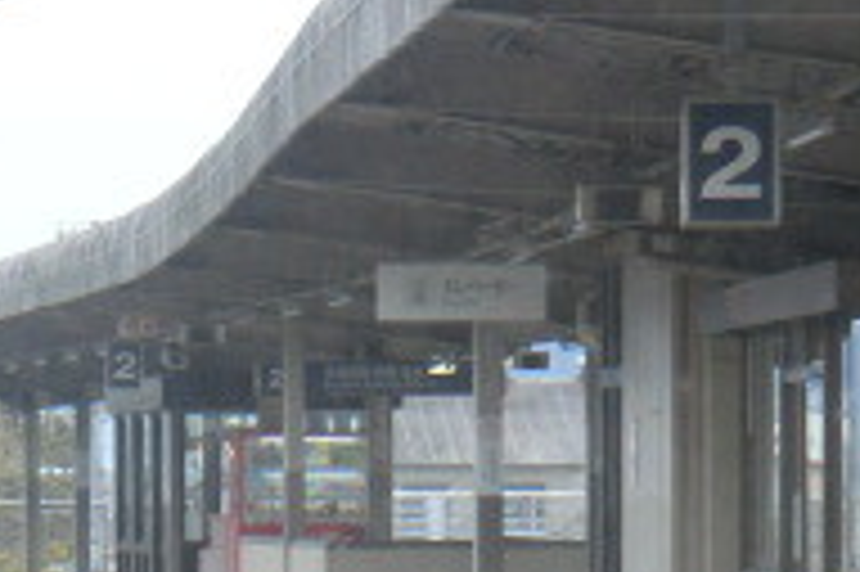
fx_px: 7399
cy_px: 928
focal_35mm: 310
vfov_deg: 4.4
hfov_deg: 6.7
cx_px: 329
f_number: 4.8
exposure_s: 1/80
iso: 100
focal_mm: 16
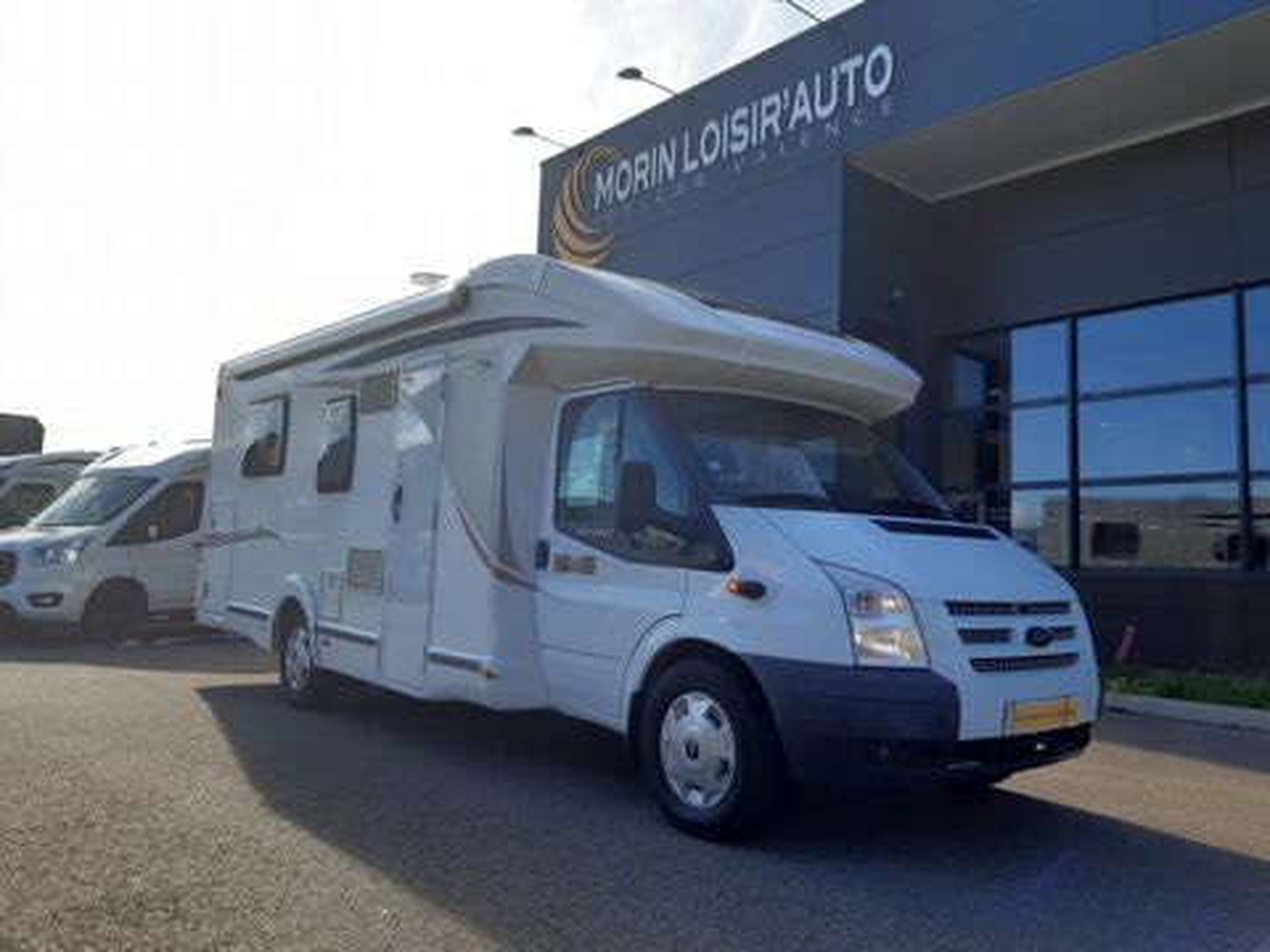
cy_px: 476
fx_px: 954
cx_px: 635
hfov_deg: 67.3
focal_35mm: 26
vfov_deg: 53.1
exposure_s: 1/1033
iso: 40
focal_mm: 3.92
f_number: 1.7
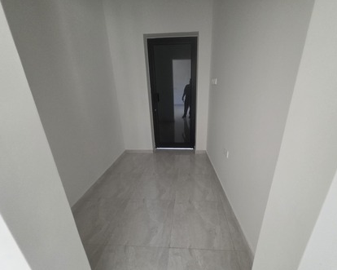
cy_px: 138
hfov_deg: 100.6
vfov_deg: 87.9
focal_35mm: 14
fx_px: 140
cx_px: 179
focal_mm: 2.2
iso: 200
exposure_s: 1/50
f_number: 1.9
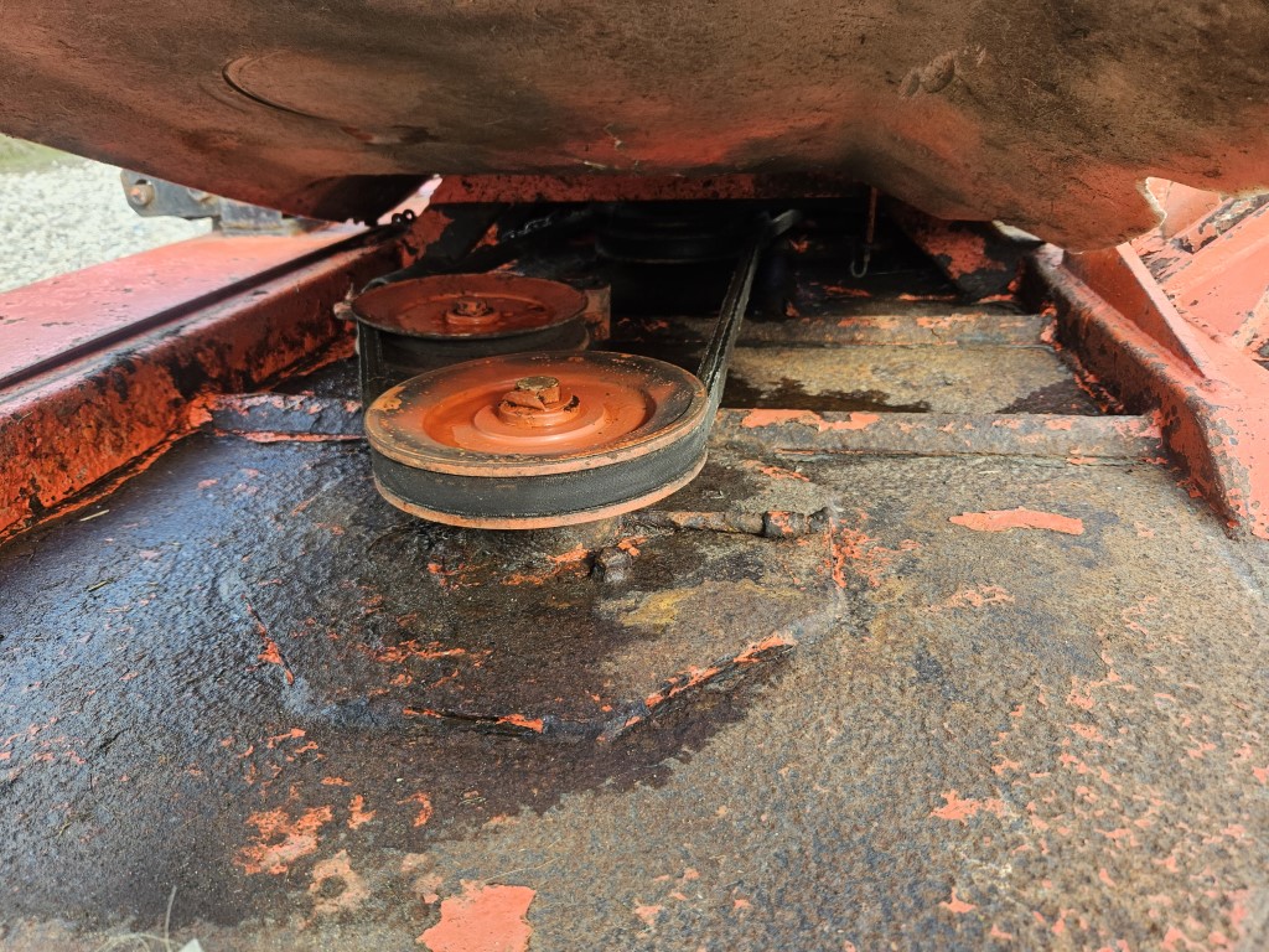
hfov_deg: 73.9
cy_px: 476
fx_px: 843
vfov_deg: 58.9
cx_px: 634
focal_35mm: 23
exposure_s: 1/180
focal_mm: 5.4
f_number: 1.8
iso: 100
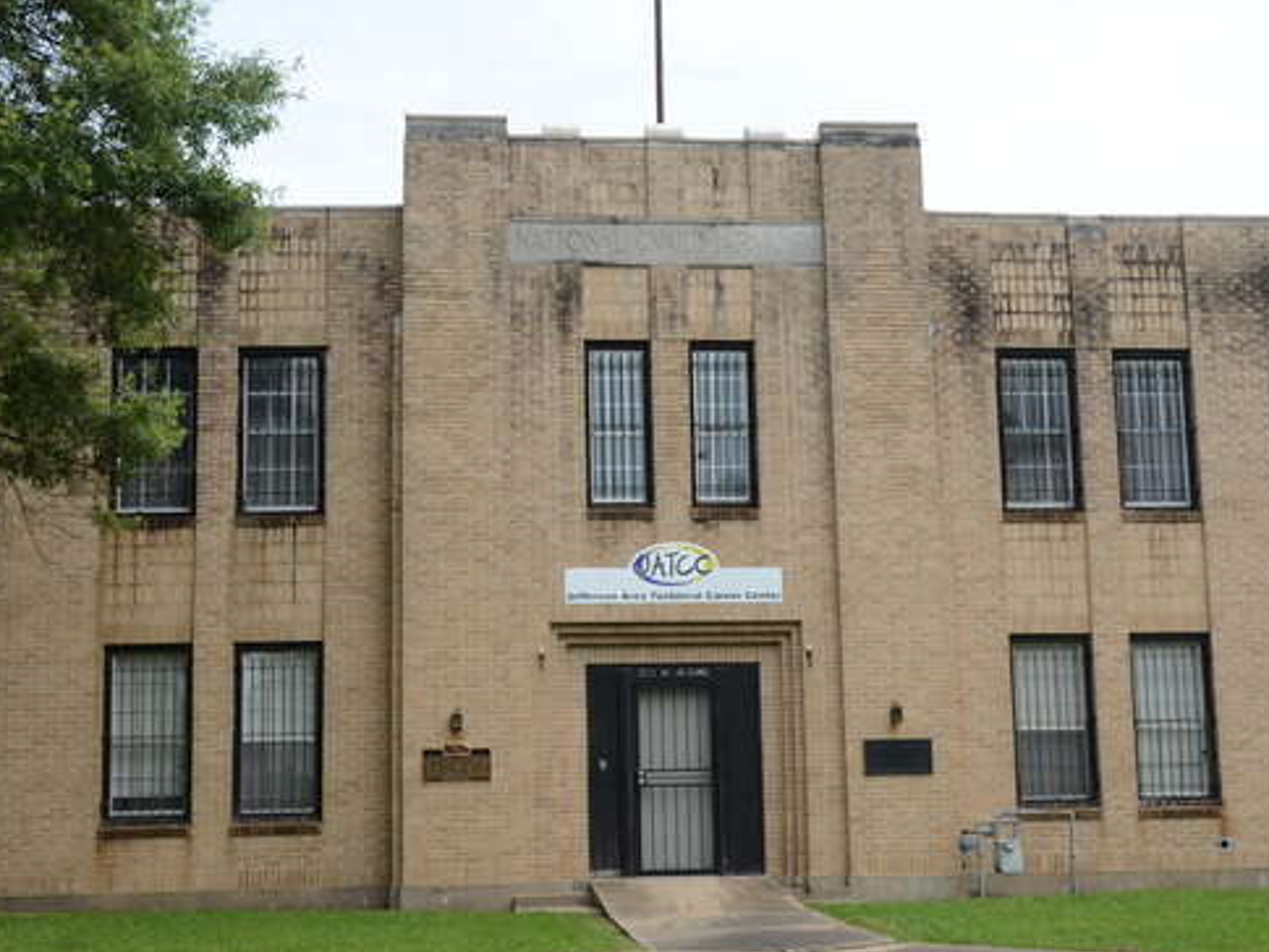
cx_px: 636
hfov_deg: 33.8
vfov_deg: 25.6
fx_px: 2090
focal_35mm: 57
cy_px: 377
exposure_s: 1/320
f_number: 8
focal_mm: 24
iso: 200
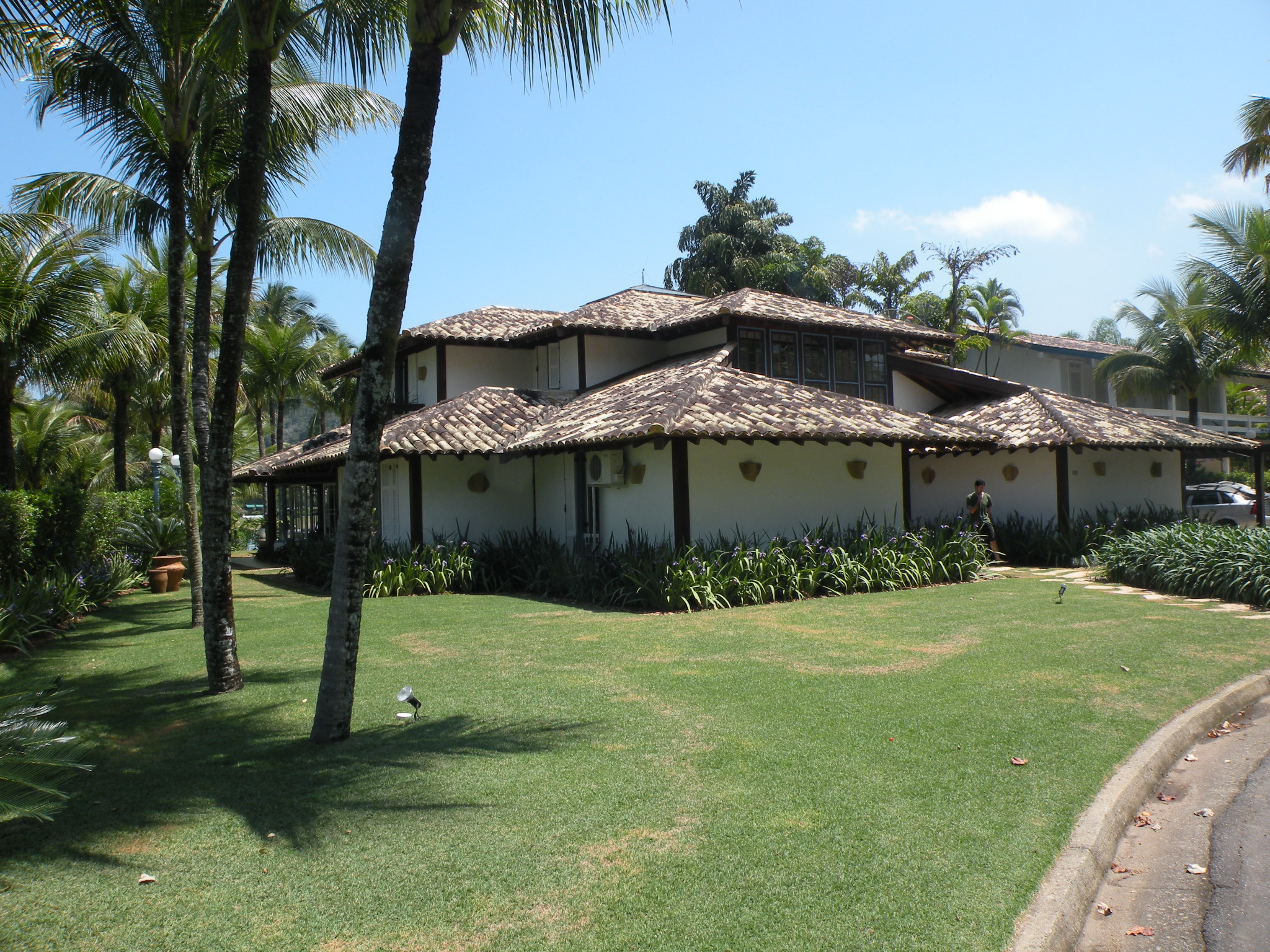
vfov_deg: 51.4
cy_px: 476
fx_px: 991
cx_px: 635
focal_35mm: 27
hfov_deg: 65.3
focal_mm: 4.7
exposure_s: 1/232
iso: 64
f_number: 5.6
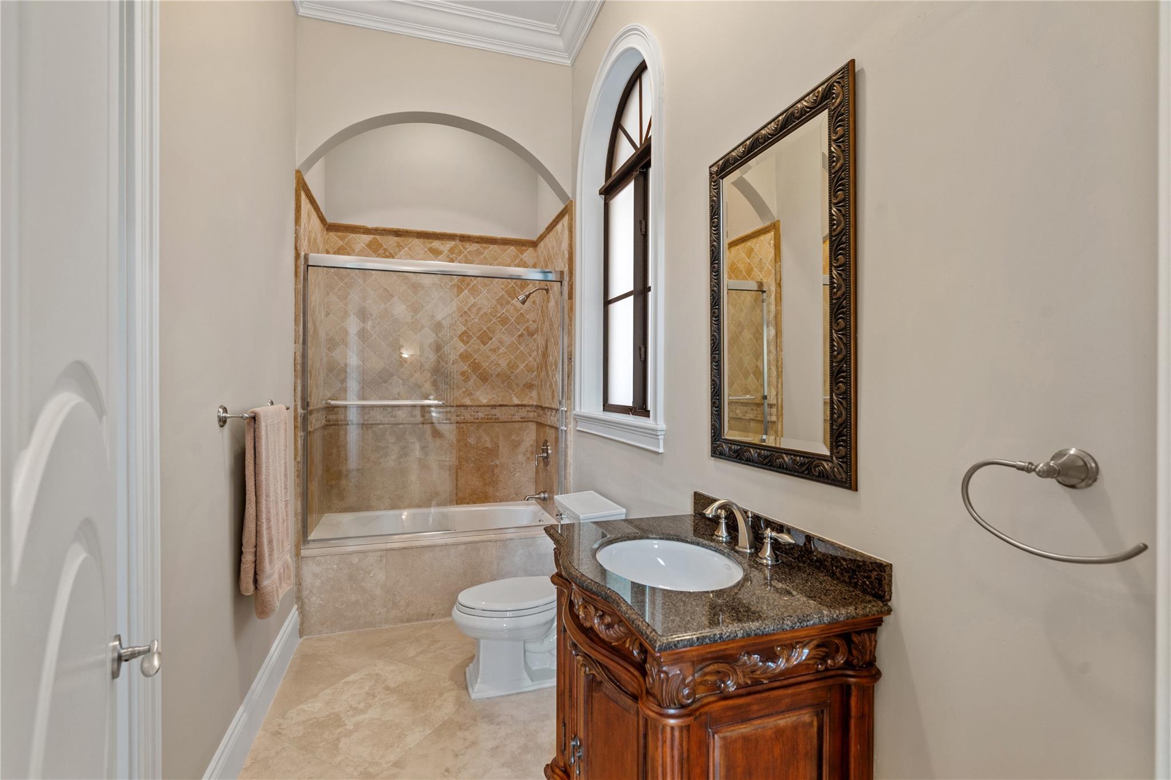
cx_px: 586
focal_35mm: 16
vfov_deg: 73.7
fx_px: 520
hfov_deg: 96.7
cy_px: 390
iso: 200
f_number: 7.1
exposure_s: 1/1.25
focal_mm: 16
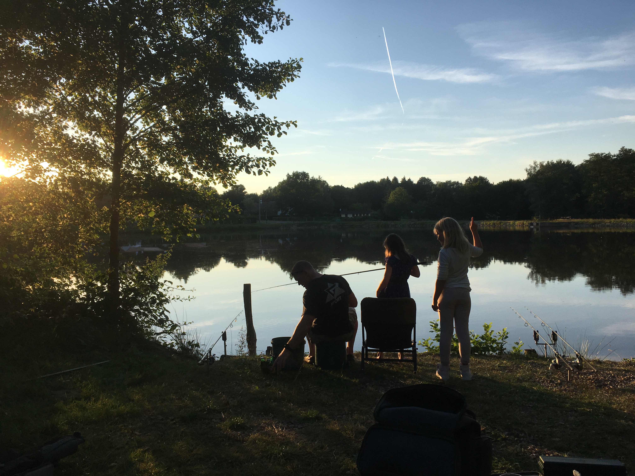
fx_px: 532
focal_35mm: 29
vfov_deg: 48.2
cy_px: 238
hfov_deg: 61.7
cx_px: 318
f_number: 2.2
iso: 25
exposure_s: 1/938
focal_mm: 4.15
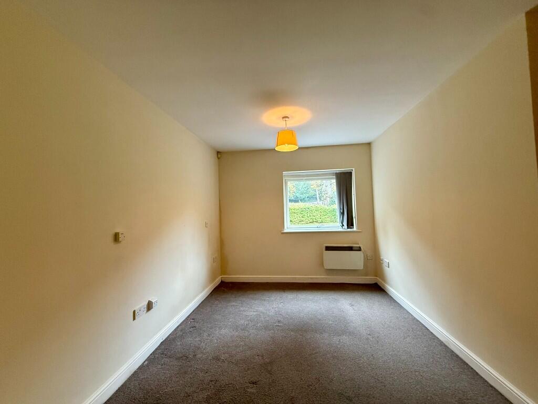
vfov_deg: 85.7
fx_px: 218
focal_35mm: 14
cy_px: 202
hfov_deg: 102.1
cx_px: 269
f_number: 2.2
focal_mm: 2.22
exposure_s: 1/100
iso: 320
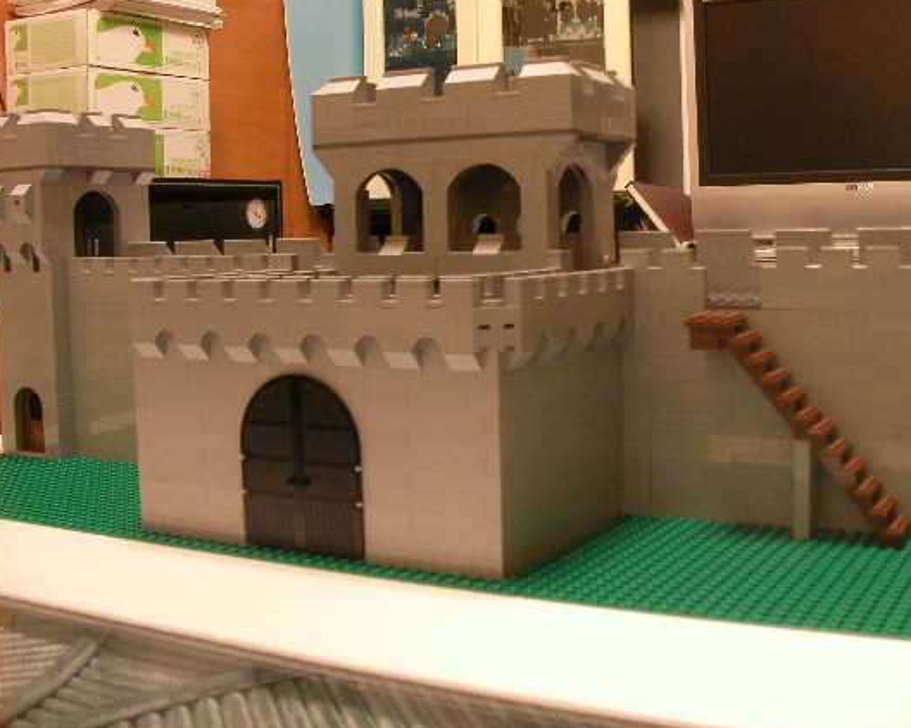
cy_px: 324
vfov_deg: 33.4
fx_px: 1213
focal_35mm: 45
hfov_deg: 41.1
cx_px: 514
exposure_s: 1/3.6
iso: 200
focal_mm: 6.3
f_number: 3.5
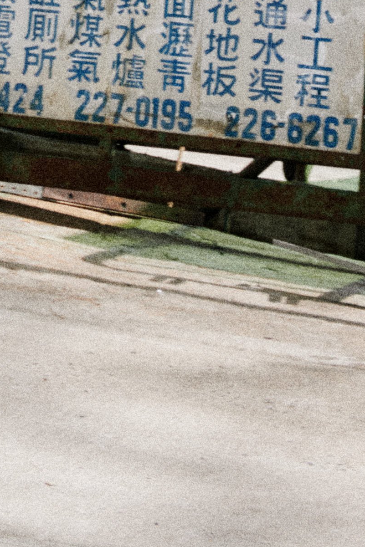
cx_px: -21
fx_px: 2448
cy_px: -617
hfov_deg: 8.5
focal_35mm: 161
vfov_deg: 11.3
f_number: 13
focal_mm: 32
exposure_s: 1/200
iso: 250
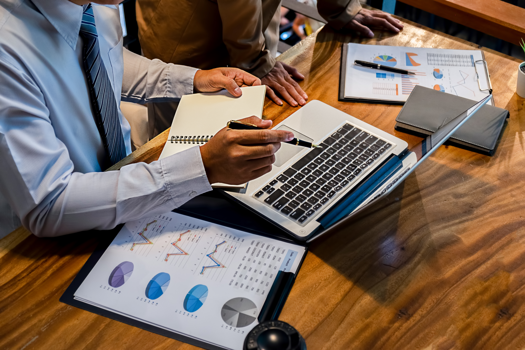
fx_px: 685
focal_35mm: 47
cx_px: 262
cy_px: 175
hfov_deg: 41.9
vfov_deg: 28.6
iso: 640
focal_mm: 31.5
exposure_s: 1/60
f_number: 3.6
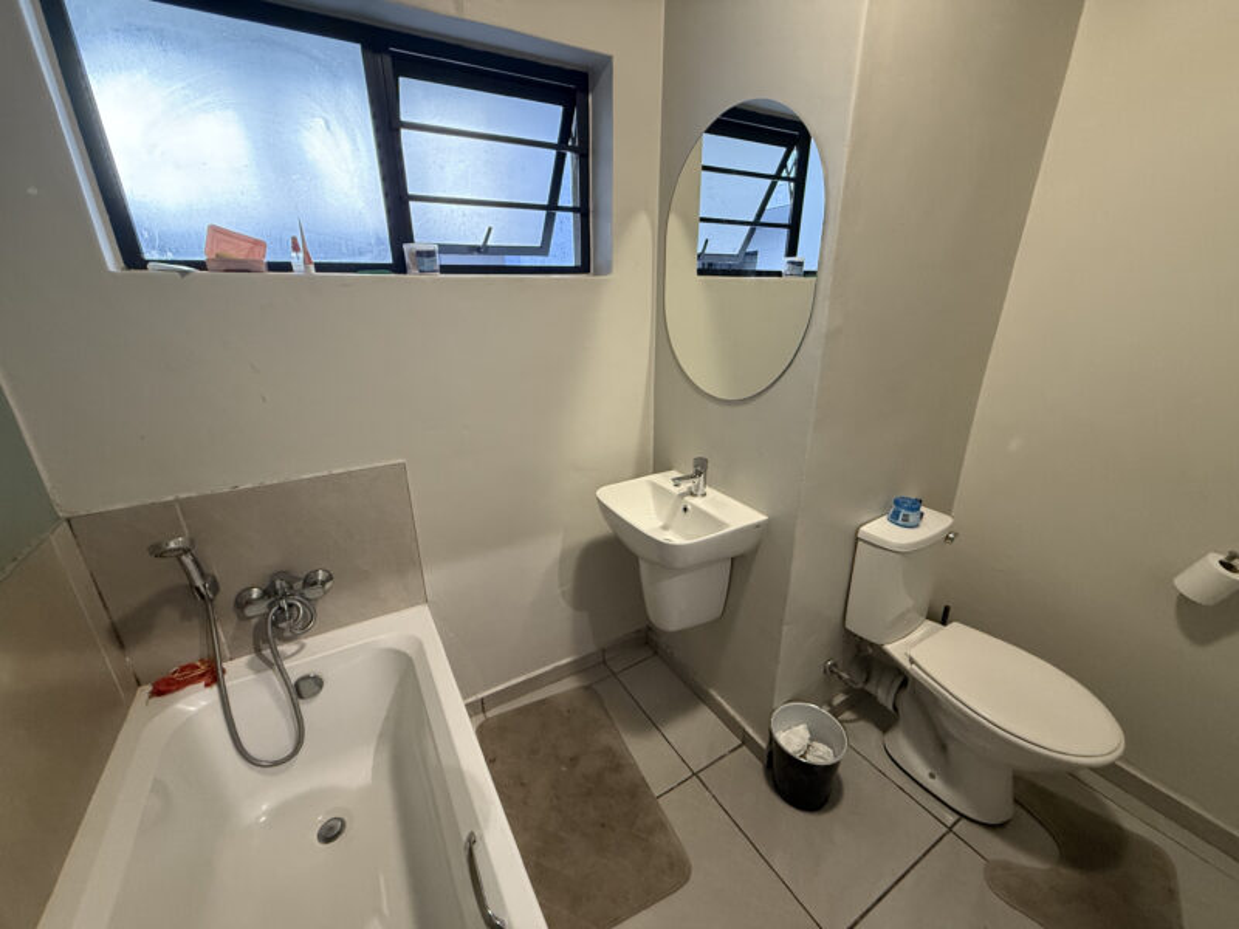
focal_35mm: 14
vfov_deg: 85.7
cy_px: 464
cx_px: 620
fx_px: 501
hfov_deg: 102.1
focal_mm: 2.22
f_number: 2.2
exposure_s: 1/50
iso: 400
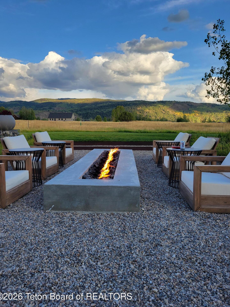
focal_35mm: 27
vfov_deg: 65.3
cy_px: 152
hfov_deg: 51.3
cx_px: 115
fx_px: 239
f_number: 1.8
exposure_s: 1/684
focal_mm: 5.4
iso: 40
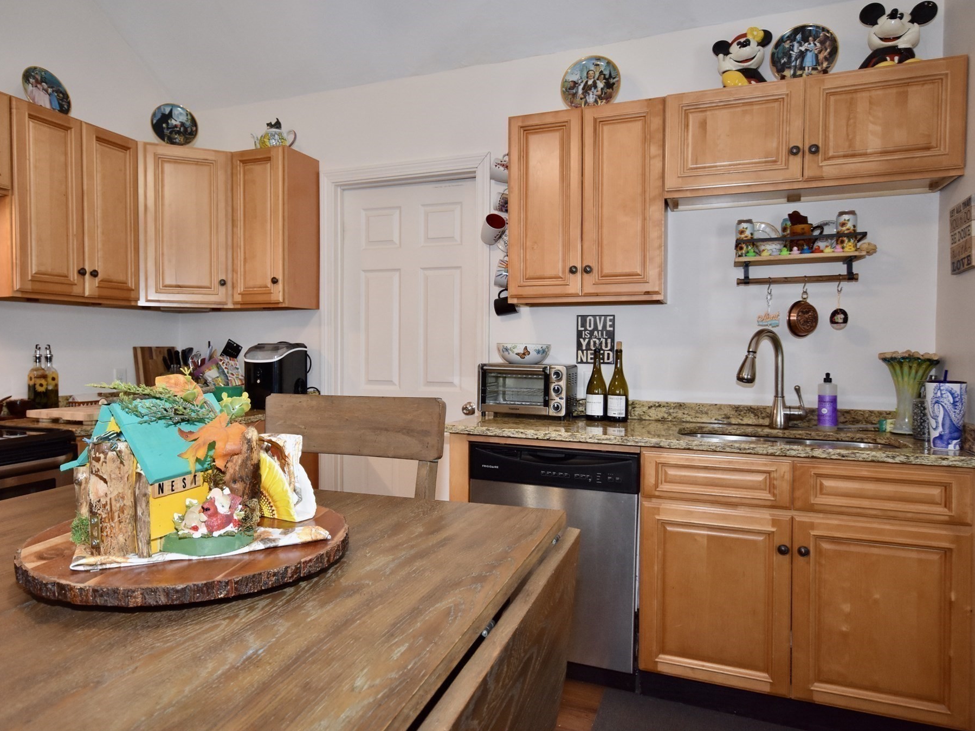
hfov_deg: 73.7
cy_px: 362
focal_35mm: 23
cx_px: 430
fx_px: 648
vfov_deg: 58.9
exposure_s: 1/60
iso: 1400
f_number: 4.8
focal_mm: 14
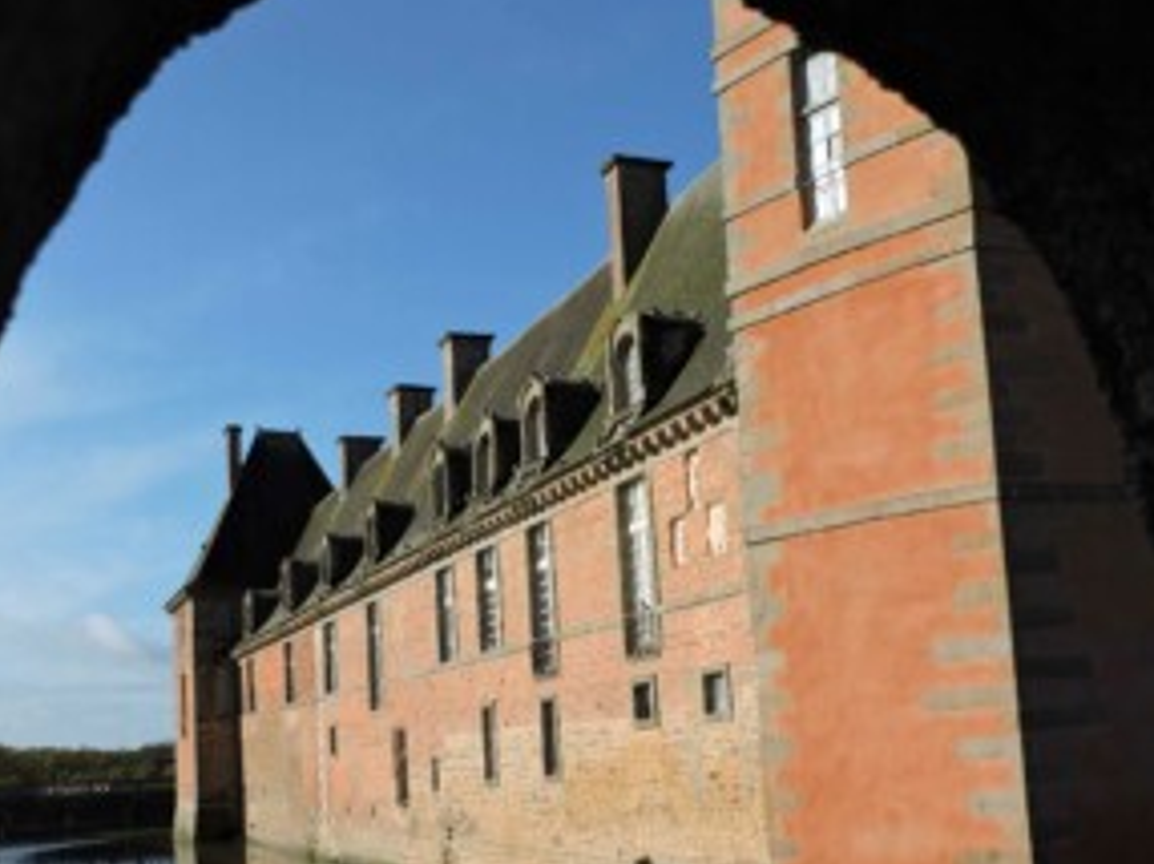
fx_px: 1399
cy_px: 573
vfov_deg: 34.0
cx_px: 533
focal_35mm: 42
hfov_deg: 44.8
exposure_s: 1/1250
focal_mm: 5.4
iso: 100
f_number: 3.5
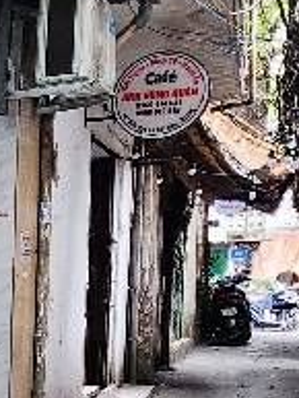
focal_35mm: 69
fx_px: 794
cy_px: 373
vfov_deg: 27.0
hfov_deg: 14.8
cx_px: -392
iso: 125
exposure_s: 1/50.3
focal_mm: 2.2
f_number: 2.2
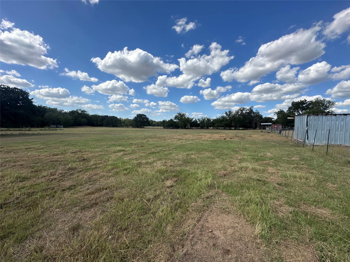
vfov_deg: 85.7
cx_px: 175
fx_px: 142
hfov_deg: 102.1
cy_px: 131
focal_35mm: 14
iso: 50
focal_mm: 2.22
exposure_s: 1/2353
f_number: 2.2
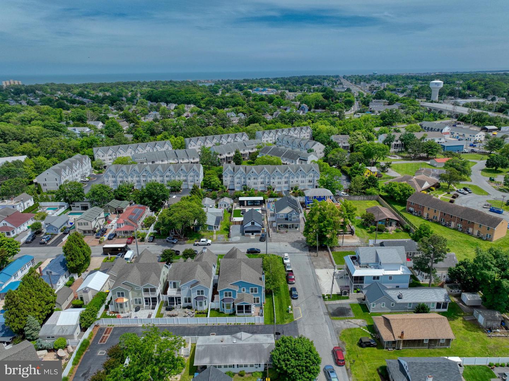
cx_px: 254
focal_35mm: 24
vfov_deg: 56.8
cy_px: 190
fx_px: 353
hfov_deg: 71.6
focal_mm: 12.29
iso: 100
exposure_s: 1/2000
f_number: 2.8
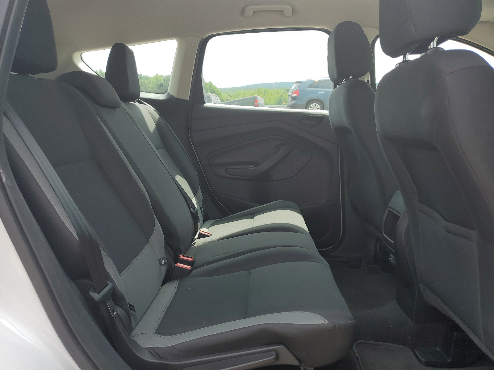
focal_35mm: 26
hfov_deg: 67.3
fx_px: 371
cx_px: 247
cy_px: 185
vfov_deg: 53.1
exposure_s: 1/909
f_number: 1.5
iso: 50
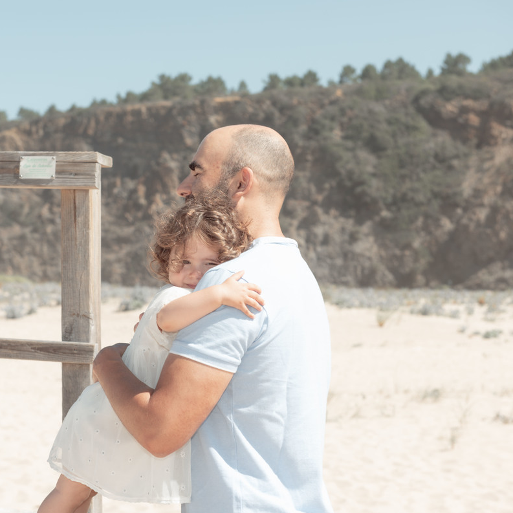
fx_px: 1509
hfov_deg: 19.3
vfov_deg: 19.3
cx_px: 197
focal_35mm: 90
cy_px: 258
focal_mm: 70
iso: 100
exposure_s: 1/250
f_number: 7.1
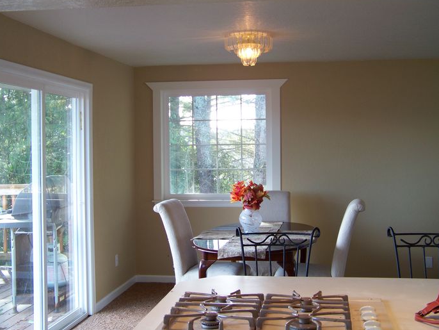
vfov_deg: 29.1
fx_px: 634
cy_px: 162
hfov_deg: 38.2
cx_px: 216
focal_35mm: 50
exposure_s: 1/30
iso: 80
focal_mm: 7.6
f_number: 2.8
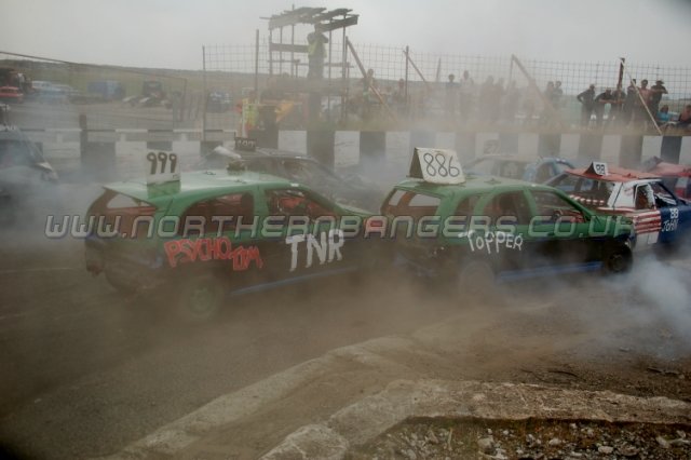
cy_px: 230
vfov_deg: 34.2
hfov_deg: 49.6
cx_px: 346
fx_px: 748
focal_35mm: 39
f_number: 4.2
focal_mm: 26
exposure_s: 1/1000
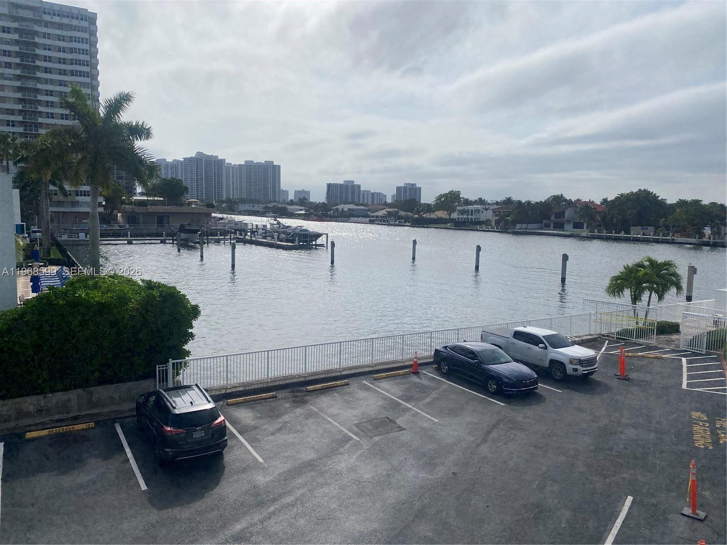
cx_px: 364
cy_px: 272
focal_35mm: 26
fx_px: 546
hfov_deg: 67.3
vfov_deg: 53.1
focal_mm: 4.25
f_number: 1.8
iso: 32
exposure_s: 1/11494
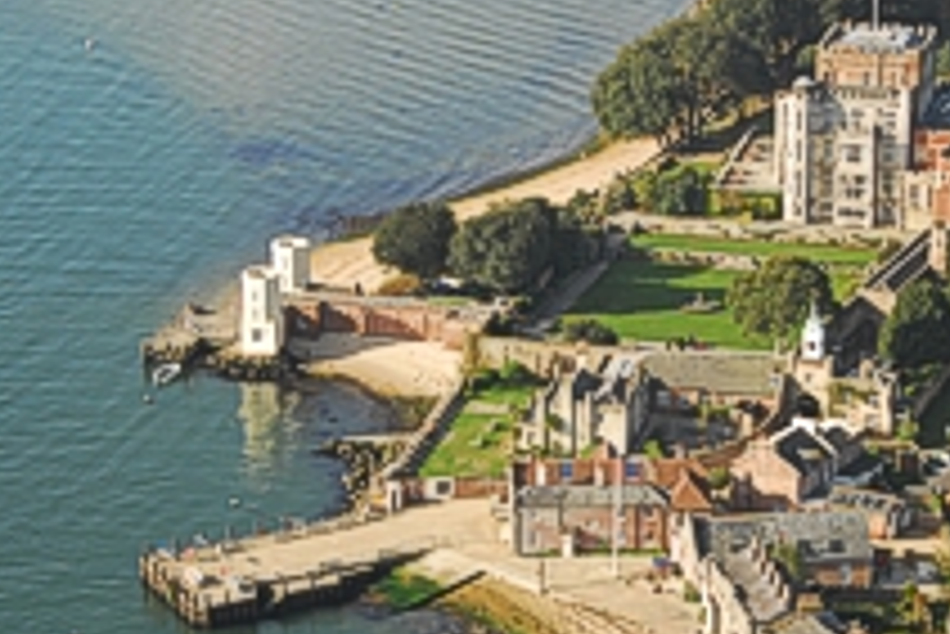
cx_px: 666
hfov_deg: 12.8
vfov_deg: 8.6
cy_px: 353
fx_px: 4225
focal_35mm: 160
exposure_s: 1/400
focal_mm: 50
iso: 160
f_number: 6.3
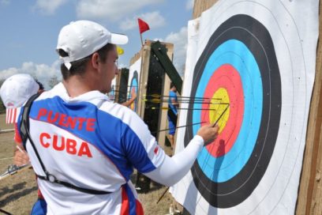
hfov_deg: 59.5
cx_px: 161
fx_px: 282
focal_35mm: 32
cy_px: 108
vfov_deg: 41.7
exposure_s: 1/1600
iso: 400
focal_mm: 21
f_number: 8
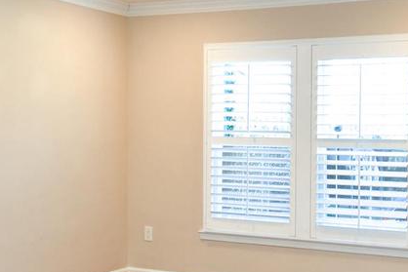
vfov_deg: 21.9
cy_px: 170
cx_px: 216
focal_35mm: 62
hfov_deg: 32.4
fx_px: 703
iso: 250
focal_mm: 12
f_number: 4
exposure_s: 1/60
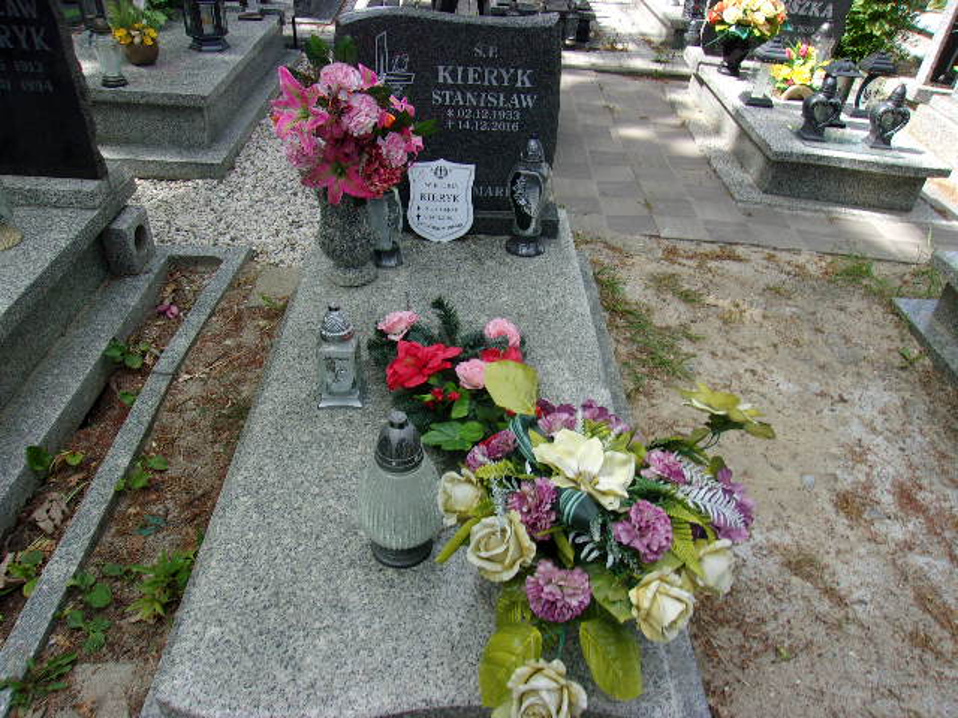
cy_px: 359
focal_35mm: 27
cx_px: 479
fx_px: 747
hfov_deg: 65.3
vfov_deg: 51.4
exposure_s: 1/38
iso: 80
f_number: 10.4
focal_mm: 4.9
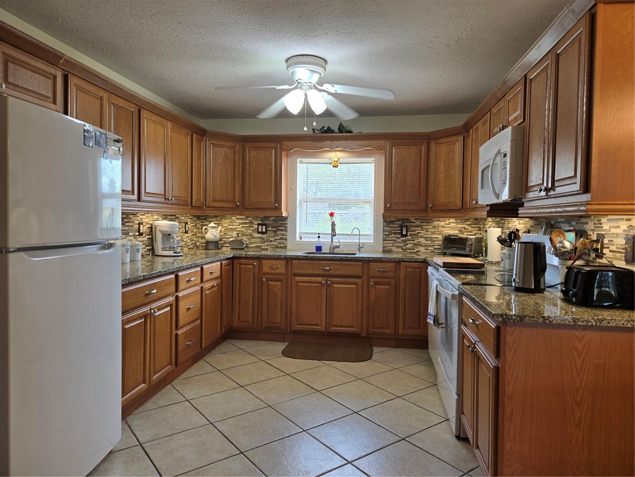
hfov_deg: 73.9
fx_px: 422
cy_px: 238
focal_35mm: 23
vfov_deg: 58.9
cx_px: 318
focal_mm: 5.4
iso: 80
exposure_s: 1/120
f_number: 1.8
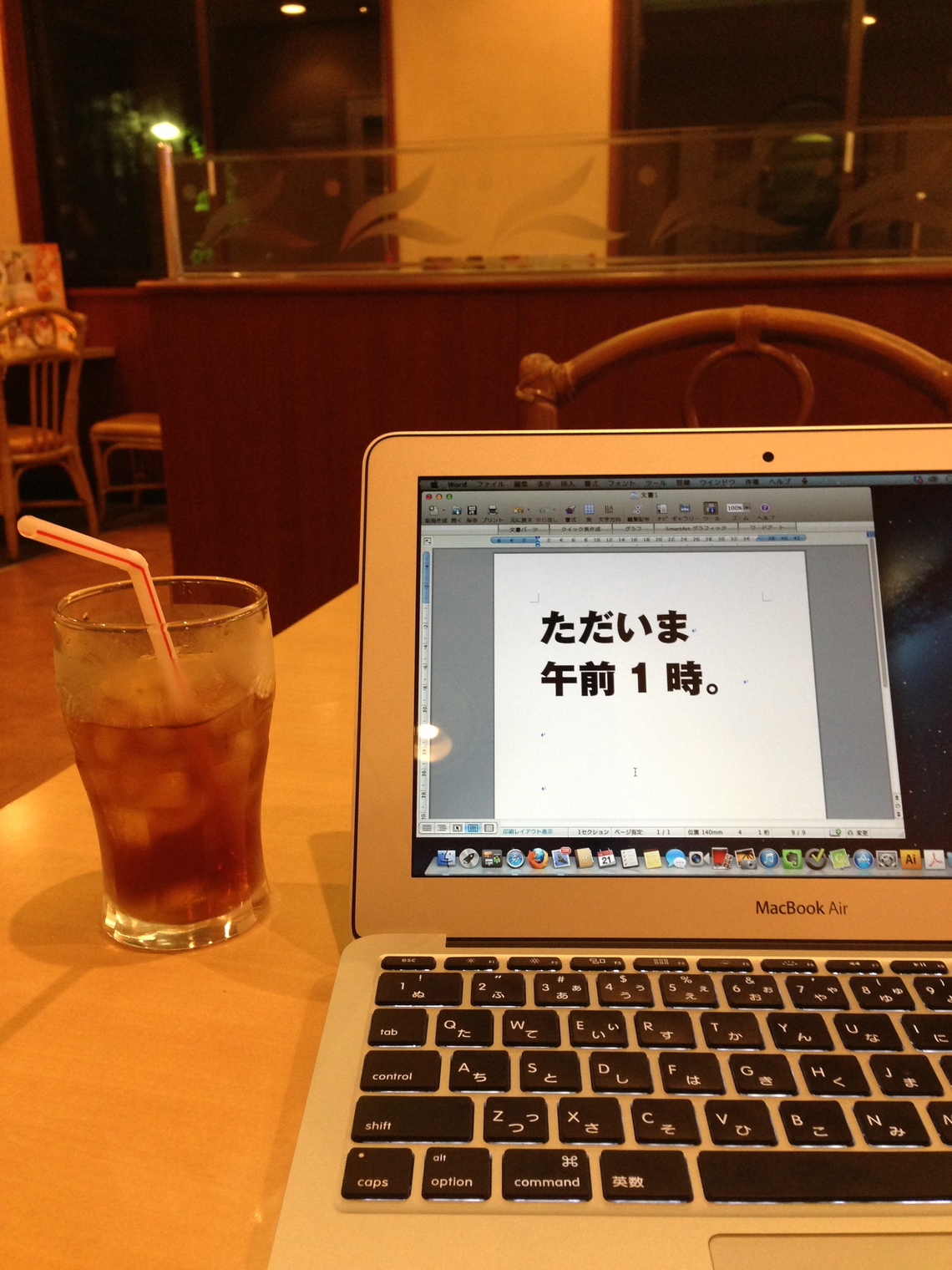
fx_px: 1210
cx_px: 476
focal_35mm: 33
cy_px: 635
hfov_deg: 42.9
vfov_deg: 55.4
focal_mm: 4.13
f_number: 2.4
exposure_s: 1/20
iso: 160
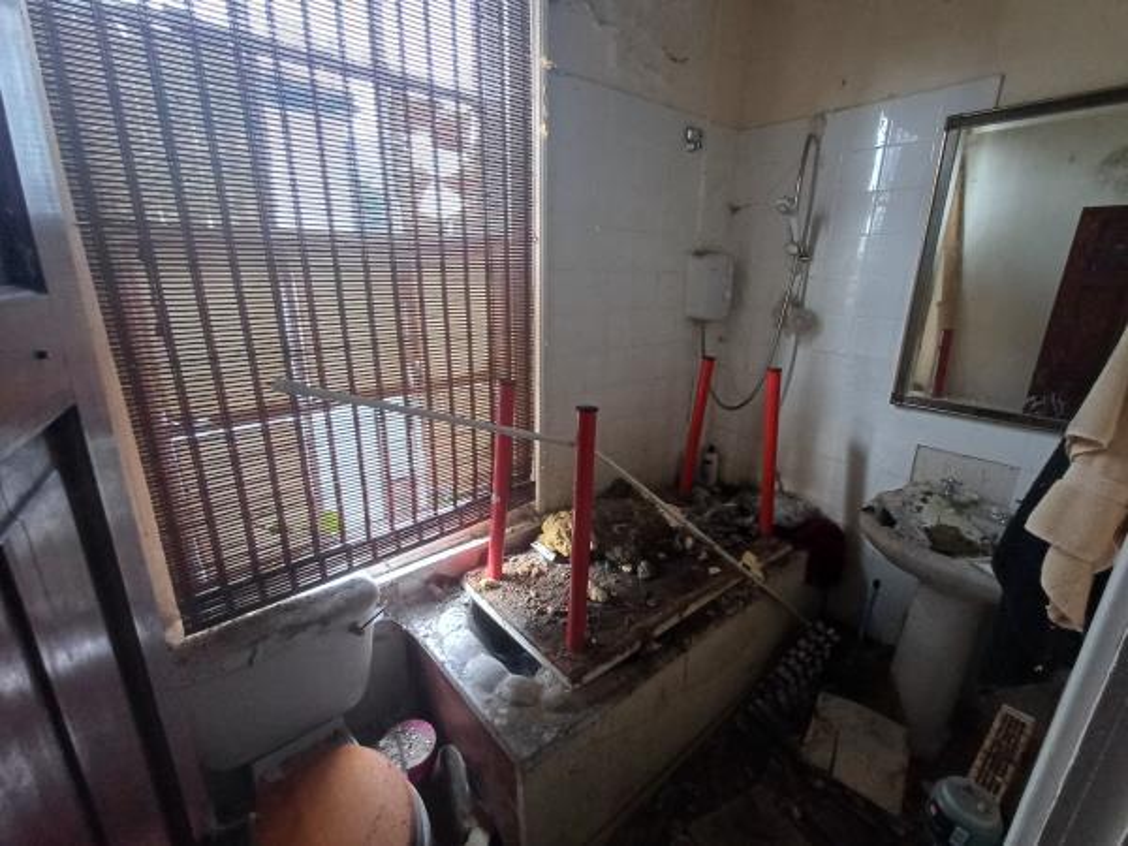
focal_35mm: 16
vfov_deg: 78.1
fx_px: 521
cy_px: 423
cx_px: 564
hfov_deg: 94.5
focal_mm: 1.64
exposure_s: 1/50
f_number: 2.2
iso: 125
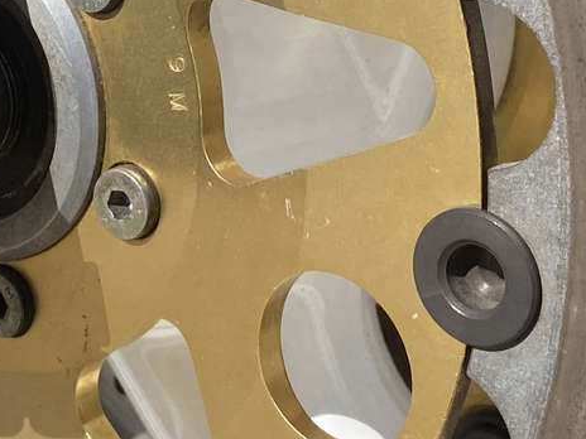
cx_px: 173
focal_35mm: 112
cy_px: 54
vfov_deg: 13.1
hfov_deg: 17.5
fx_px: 1896
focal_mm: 4.25
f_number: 1.8
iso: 32
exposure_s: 1/4444
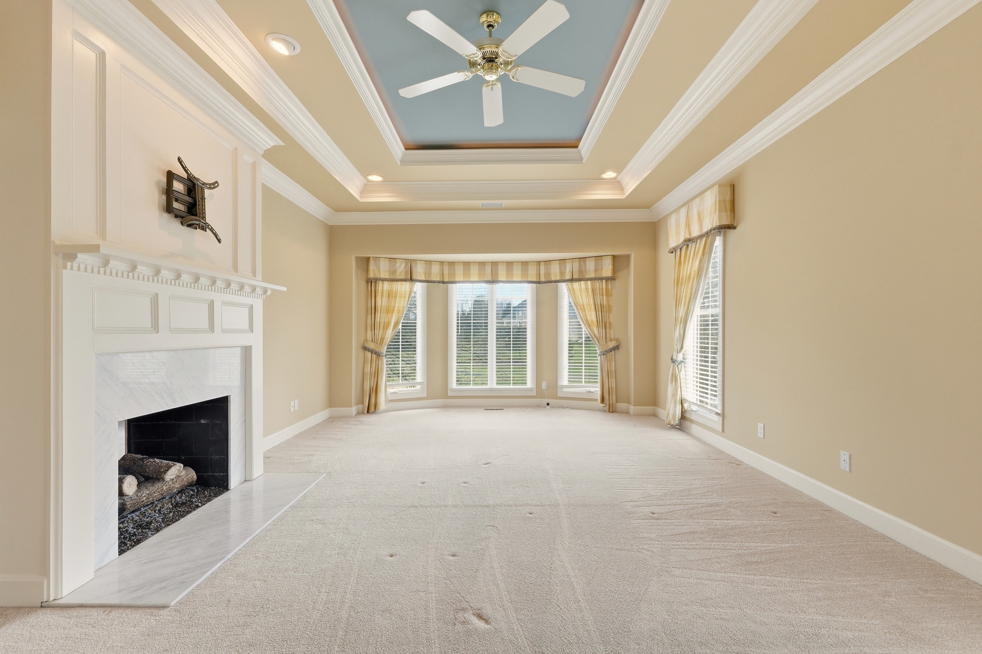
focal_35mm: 15
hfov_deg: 100.4
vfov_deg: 77.3
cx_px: 491
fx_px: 409
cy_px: 327
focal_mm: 10
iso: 400
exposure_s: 1/400
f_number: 9
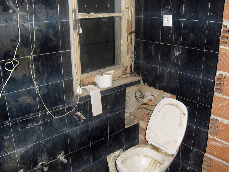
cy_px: 86
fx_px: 238
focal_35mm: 36
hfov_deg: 51.4
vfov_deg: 39.7
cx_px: 114
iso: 200
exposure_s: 1/60
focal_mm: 6.3
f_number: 3.1
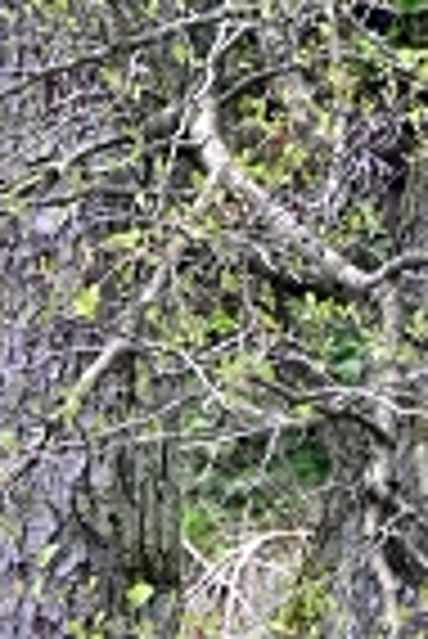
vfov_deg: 1.0
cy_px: 522
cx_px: -43
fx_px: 37498
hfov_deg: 0.7
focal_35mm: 2108
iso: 640
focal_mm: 300
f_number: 5.6
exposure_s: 1/500
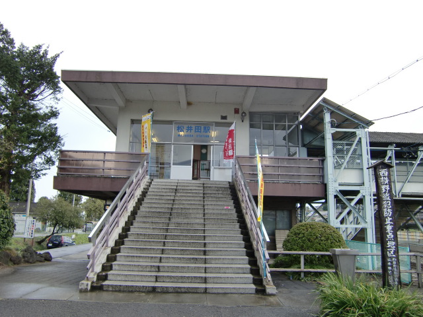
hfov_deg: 63.4
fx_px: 342
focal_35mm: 28
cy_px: 158
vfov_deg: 49.7
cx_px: 212
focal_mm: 4.9
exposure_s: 1/250
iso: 64
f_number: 2.6
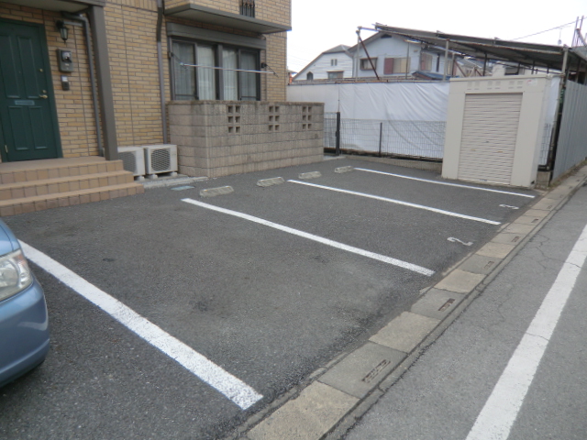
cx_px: 294
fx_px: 407
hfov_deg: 71.6
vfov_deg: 56.8
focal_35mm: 24
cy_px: 220
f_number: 3.2
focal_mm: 4.3
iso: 64
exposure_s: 1/160
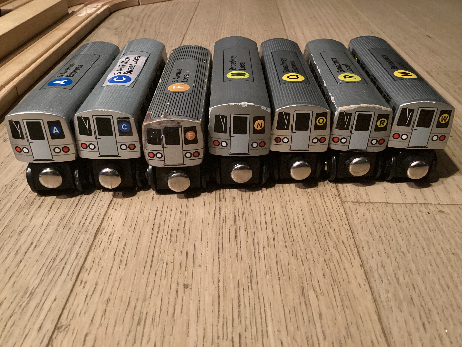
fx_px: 414
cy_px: 174
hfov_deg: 58.4
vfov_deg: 45.4
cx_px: 231
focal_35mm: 31
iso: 800
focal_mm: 3.3
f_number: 2.4
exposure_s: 1/20
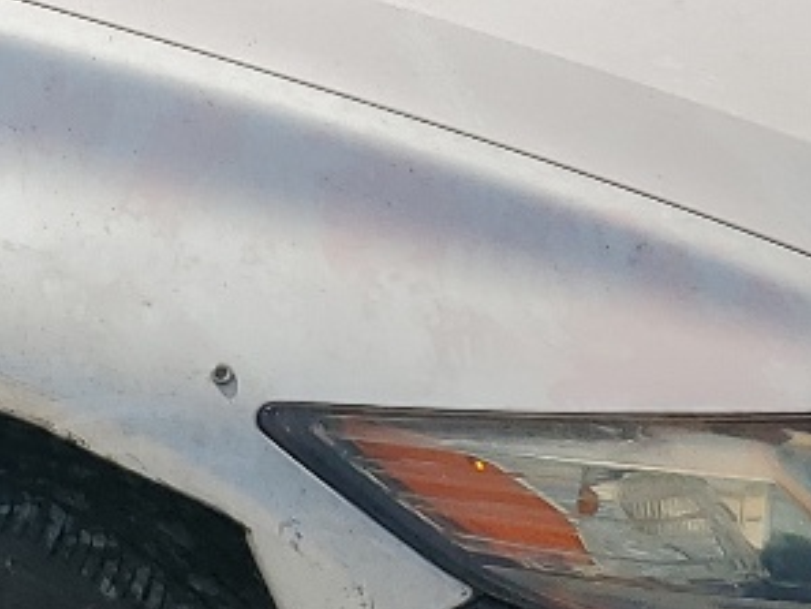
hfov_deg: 13.4
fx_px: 3281
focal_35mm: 140
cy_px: 150
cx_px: -352
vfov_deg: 10.6
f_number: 1.5
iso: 50
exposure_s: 1/5000
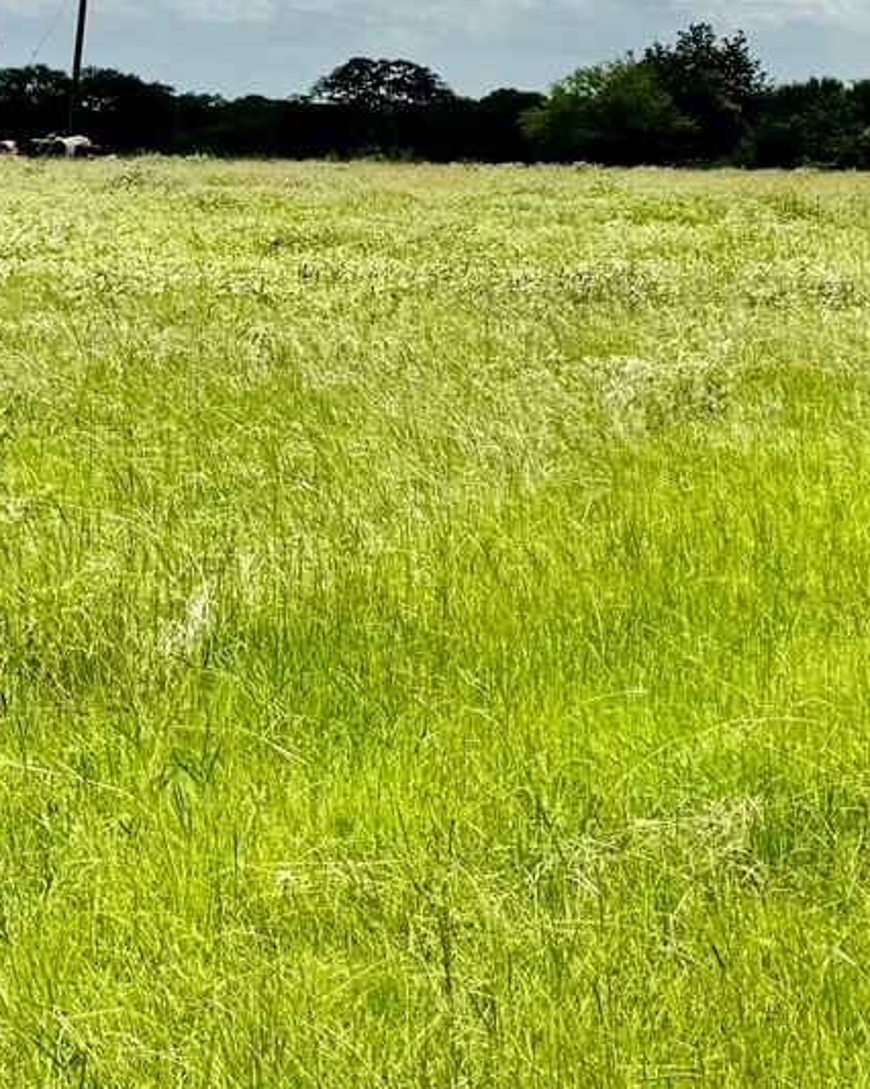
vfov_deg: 19.9
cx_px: 1869
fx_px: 2898
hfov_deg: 13.8
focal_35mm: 90
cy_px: -231
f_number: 1.78
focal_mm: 6.76
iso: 80
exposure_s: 1/12346
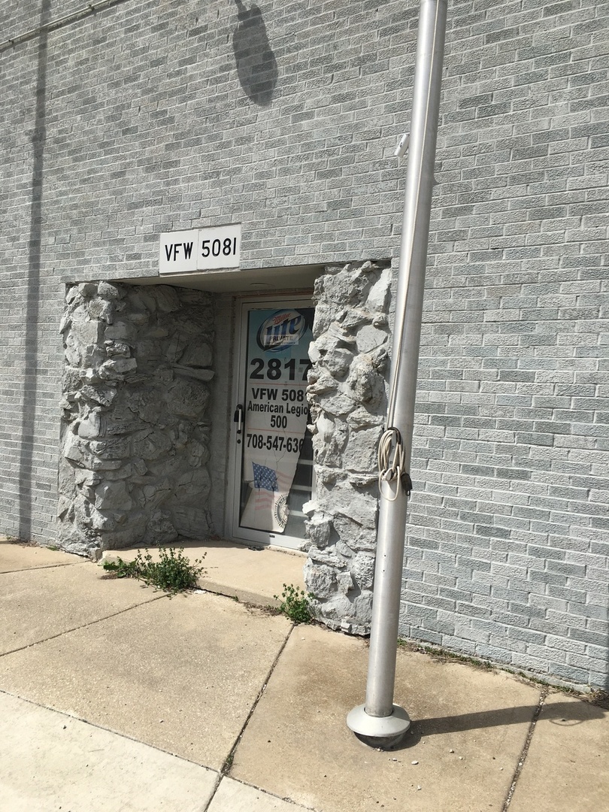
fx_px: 680
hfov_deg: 48.2
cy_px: 406
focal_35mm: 29
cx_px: 304
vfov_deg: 61.7
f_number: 2.2
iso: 25
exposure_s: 1/1570
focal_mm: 4.15
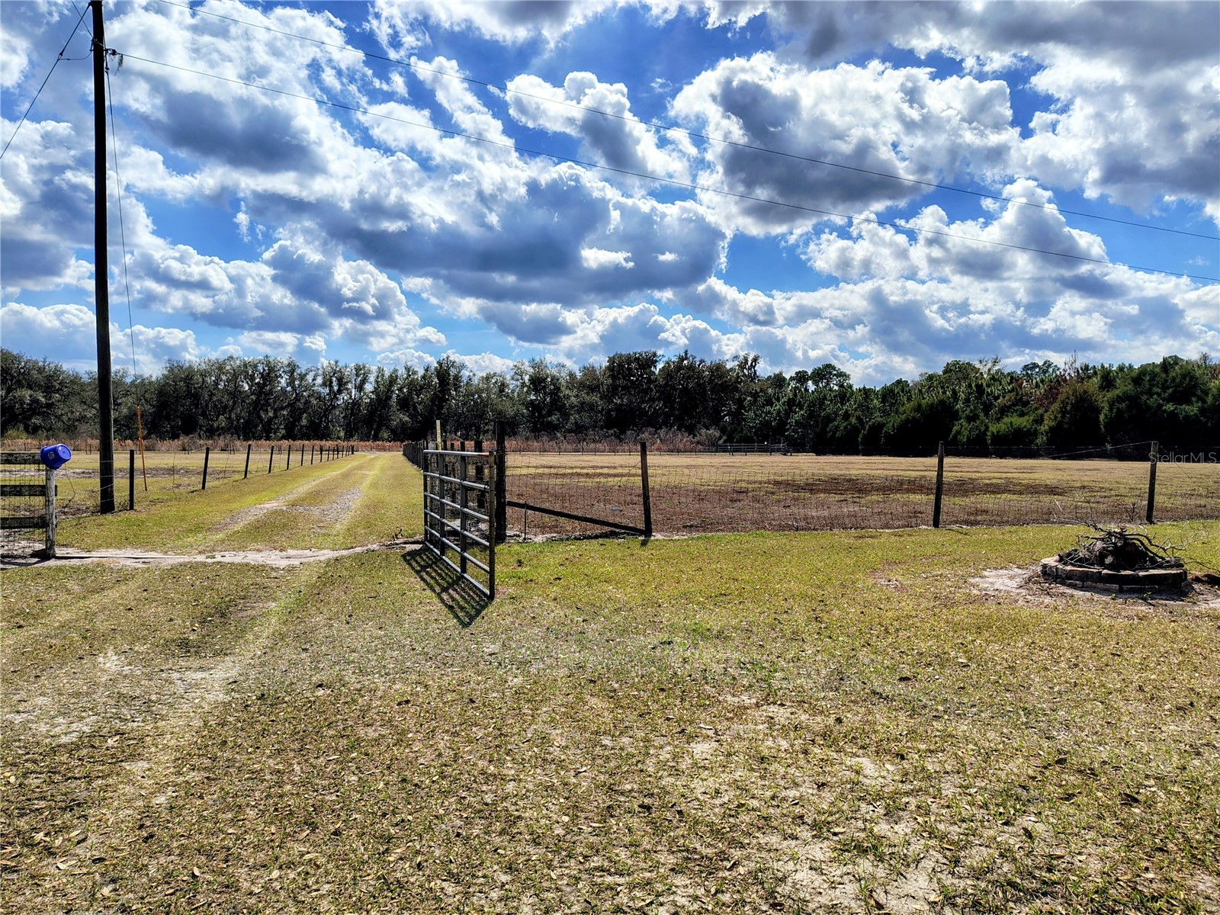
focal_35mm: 24
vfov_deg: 56.8
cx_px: 610
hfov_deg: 71.6
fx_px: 846
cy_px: 458
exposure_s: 1/3065
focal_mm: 5.56
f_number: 1.8
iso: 100
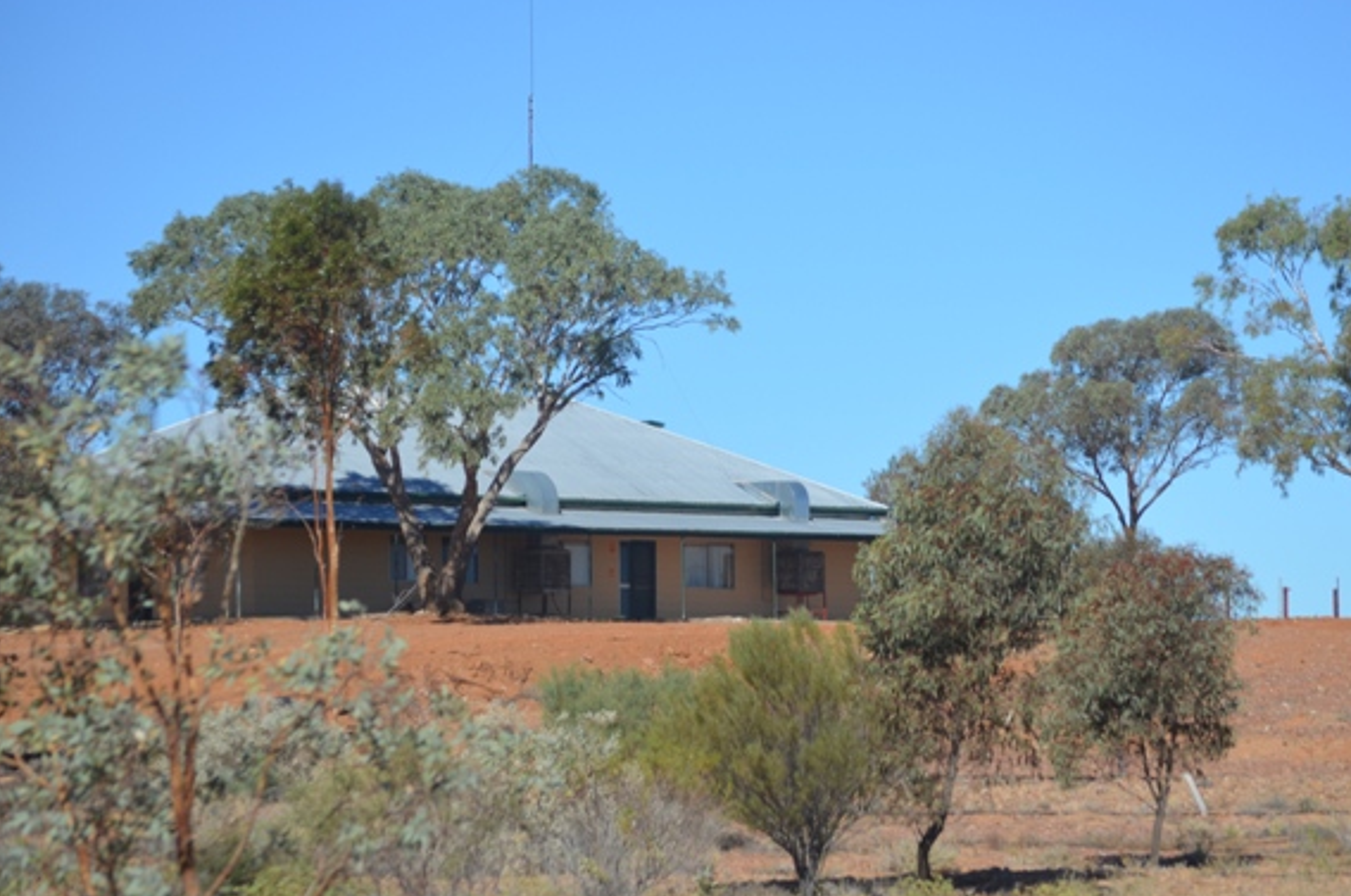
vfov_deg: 9.0
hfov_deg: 13.5
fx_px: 5696
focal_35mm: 152
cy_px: 444
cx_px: 733
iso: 200
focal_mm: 90
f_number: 6.3
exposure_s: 1/640
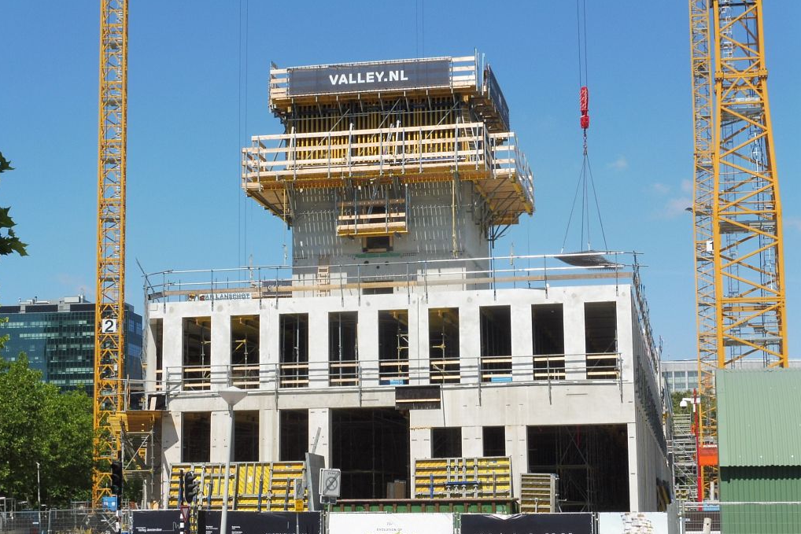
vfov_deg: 19.7
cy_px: 284
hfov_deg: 29.2
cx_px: 399
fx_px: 1535
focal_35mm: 69
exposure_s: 1/400
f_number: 6.3
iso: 100
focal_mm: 11.7
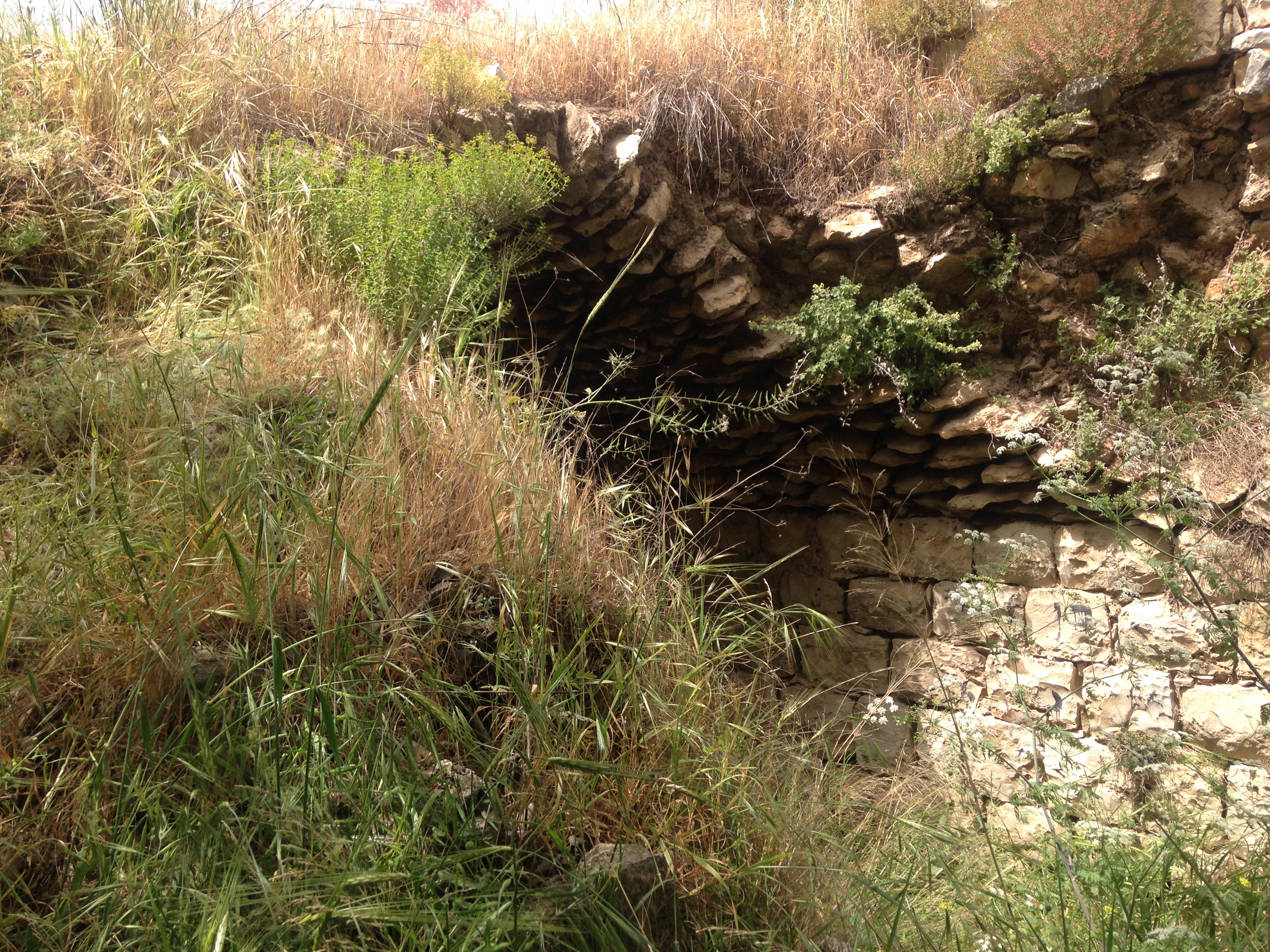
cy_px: 476
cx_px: 635
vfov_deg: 42.9
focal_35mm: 33
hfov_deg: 55.4
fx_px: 1211
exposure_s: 1/609
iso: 50
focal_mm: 4.12
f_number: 2.4
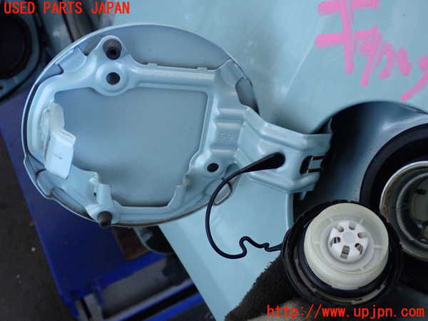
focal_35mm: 44
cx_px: 214
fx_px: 544
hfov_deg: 42.9
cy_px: 160
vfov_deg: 32.9
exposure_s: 1/125
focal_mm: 7.84
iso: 1000
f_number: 2.9
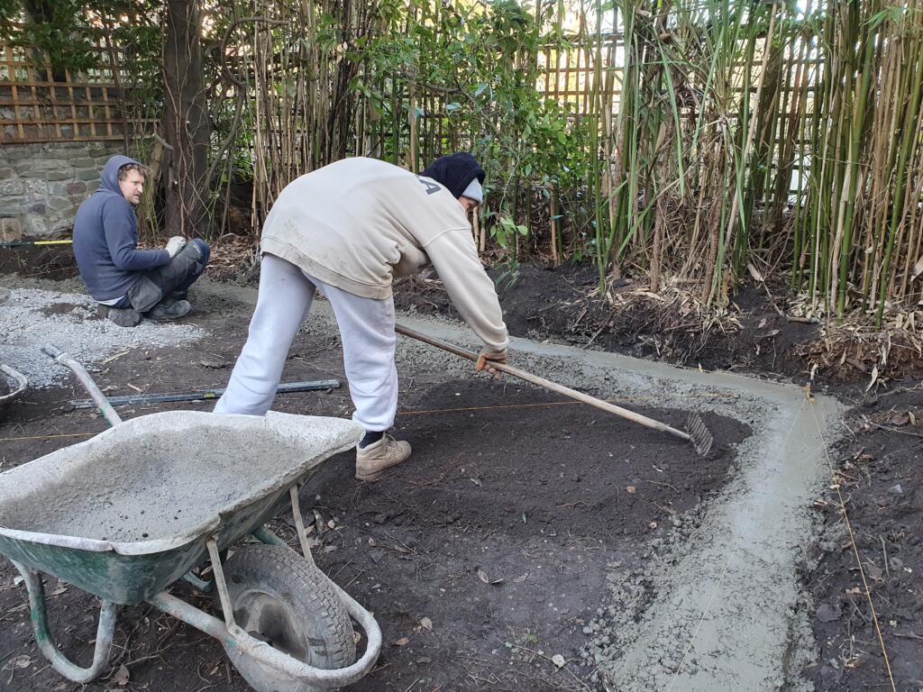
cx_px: 462
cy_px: 346
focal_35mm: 26
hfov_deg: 67.3
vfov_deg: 53.1
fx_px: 693
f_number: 2.4
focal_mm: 4.32
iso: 160
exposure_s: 1/100
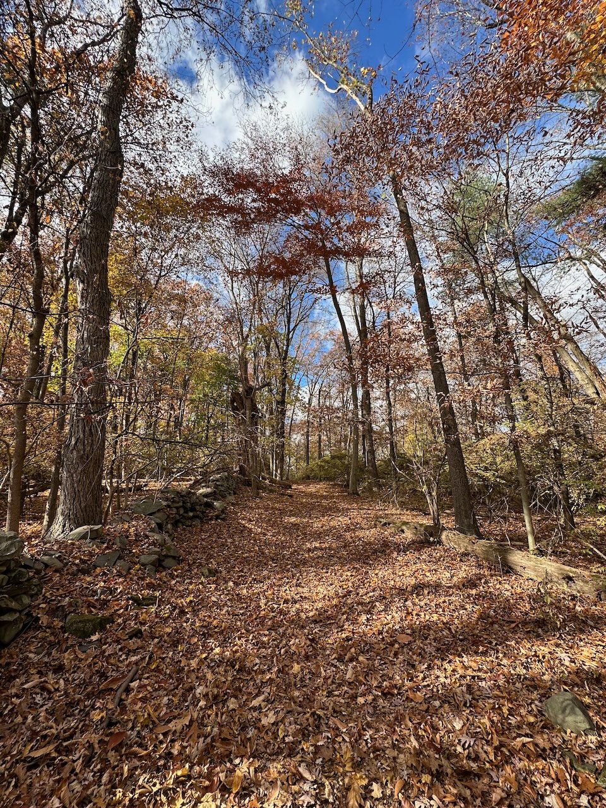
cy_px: 404
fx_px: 327
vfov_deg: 102.1
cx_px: 303
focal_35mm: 14
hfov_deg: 85.7
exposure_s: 1/467
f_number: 2.2
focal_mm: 2.22
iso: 40
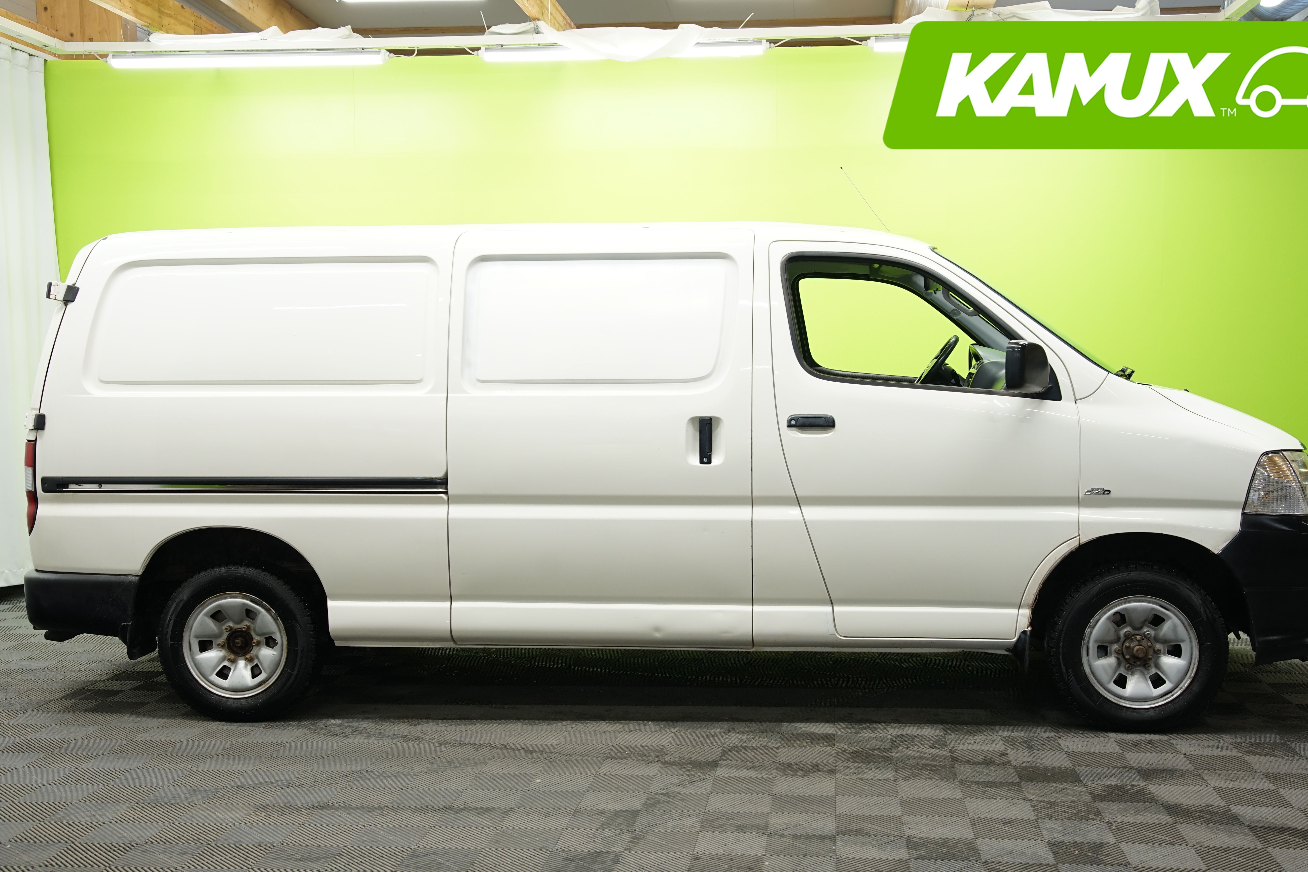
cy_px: 470
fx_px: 1490
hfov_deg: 47.4
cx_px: 696
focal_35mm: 41
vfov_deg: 32.6
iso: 500
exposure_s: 1/15
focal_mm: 36
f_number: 5
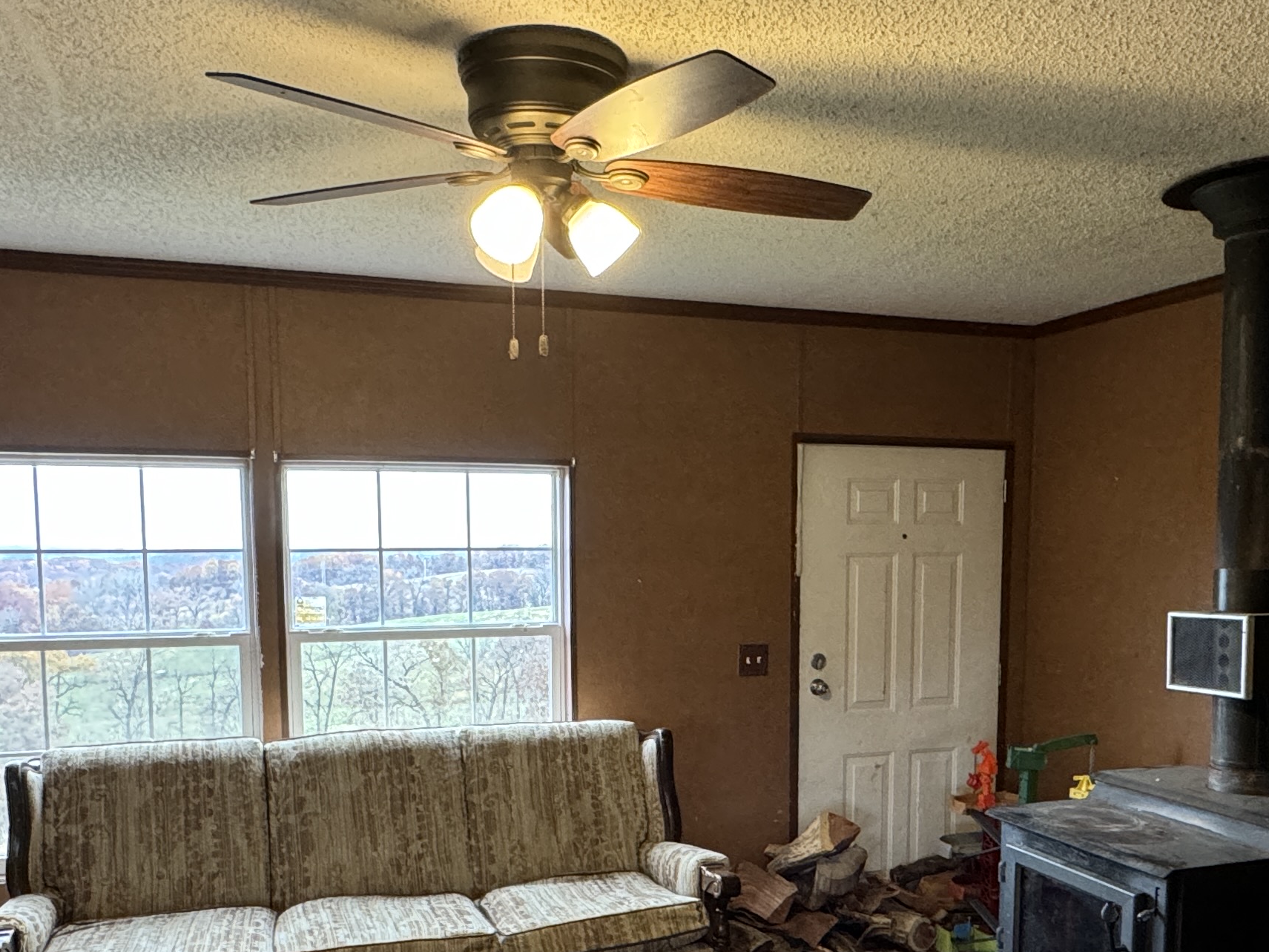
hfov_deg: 55.4
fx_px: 1210
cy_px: 669
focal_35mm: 33
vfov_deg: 42.1
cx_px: 639
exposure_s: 1/60
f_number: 2.2
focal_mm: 2.22
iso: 400
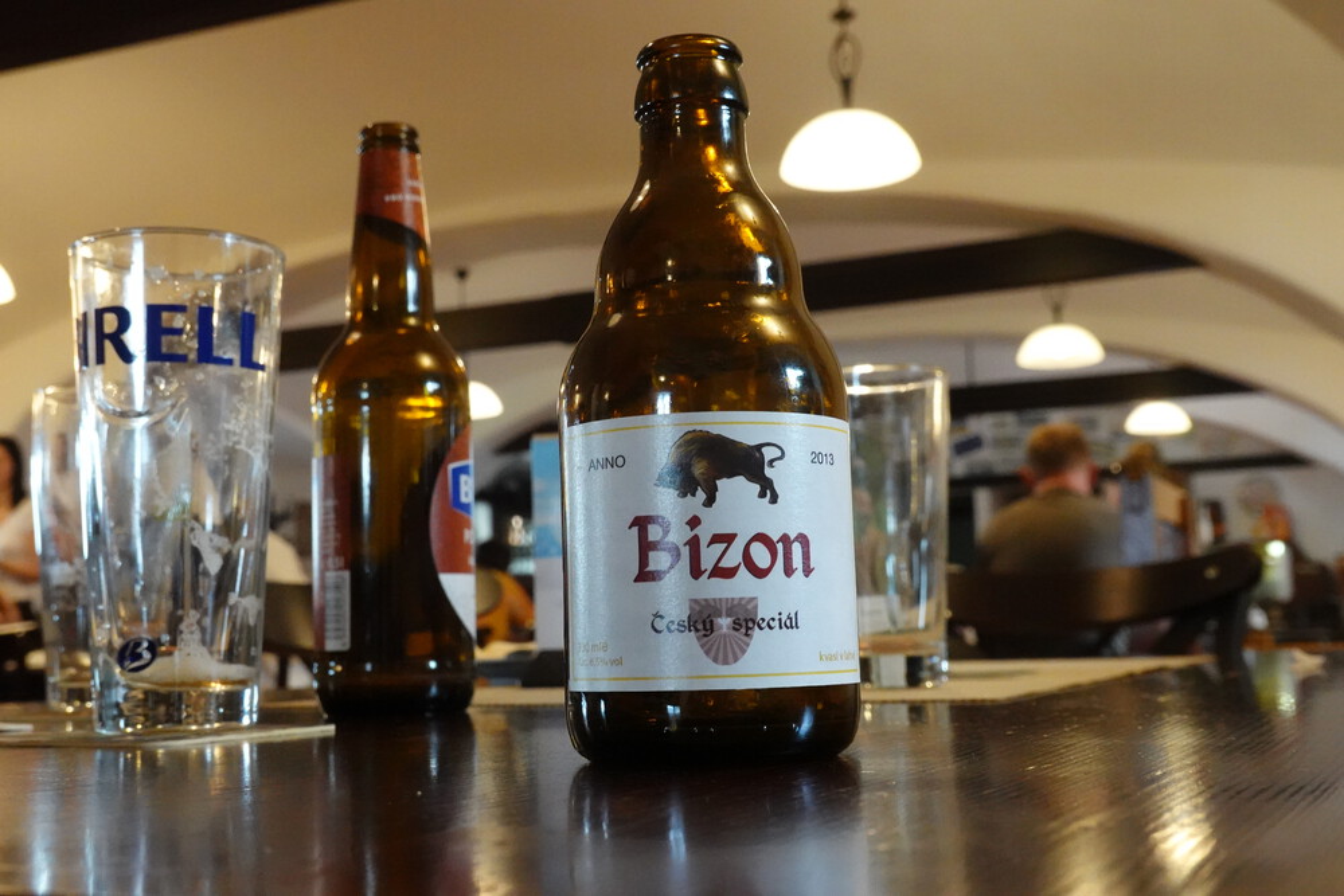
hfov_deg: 45.4
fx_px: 1605
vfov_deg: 31.2
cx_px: 672
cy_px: 448
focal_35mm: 43
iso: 3200
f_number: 5.6
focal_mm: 15.9
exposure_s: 1/50
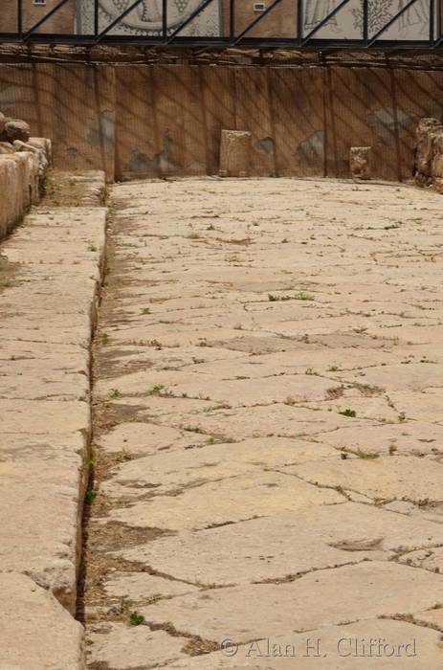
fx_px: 2505
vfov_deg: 15.2
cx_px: 222
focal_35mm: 135
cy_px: 335
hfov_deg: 10.1
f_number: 14
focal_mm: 90
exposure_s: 1/320
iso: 160
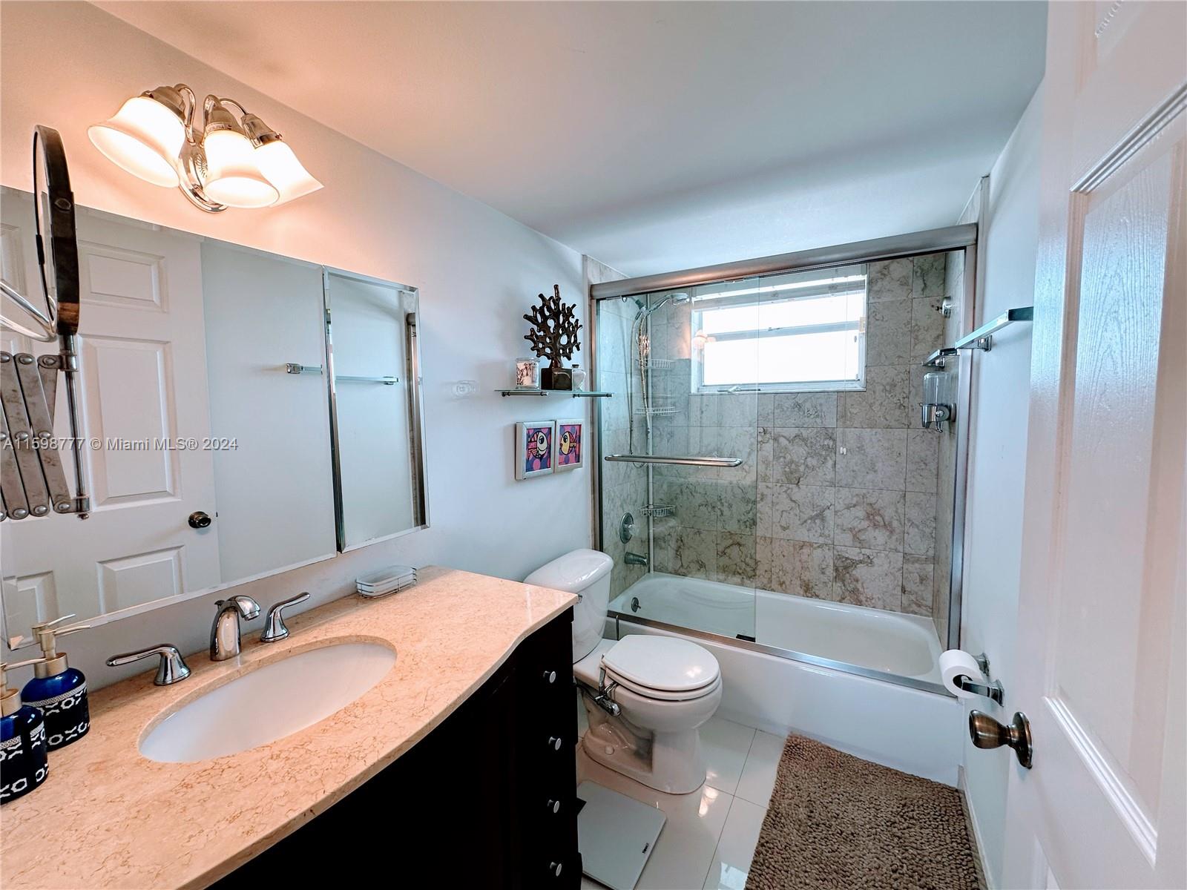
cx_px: 594
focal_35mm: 14
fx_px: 480
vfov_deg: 85.7
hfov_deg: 102.1
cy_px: 445
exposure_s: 1/120
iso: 64
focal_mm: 2.22
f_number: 2.2
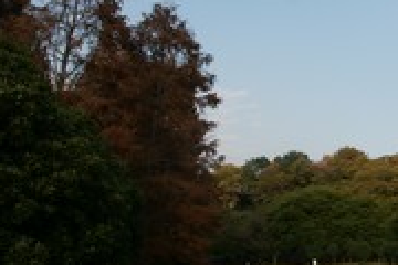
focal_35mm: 56
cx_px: 407
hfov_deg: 32.5
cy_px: 54
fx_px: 619
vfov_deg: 23.8
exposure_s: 1/400
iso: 200
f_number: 8
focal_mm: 16
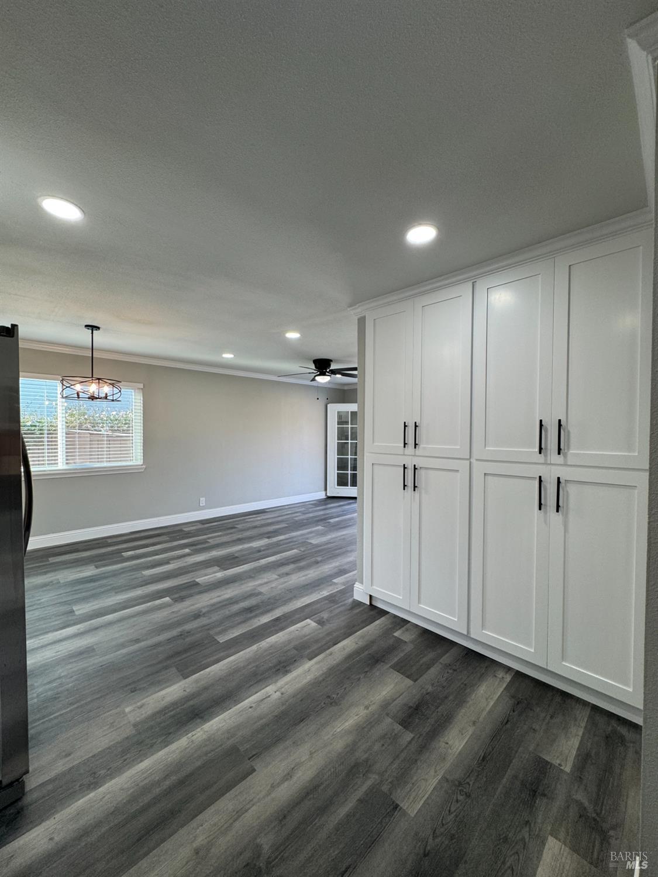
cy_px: 438
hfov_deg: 85.7
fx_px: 355
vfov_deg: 102.1
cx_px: 329
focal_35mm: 14
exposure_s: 1/120
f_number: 2.2
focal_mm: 2.22
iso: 125
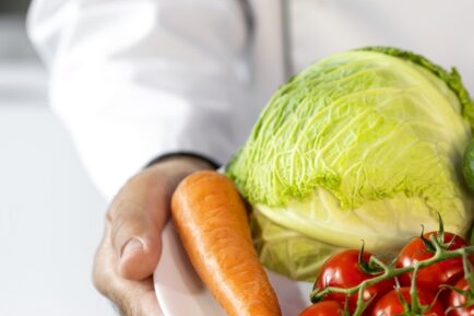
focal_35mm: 95
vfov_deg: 14.3
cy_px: 231
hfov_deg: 21.2
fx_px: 1250
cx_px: 392
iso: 400
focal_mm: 55
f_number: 3.2
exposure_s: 1/125
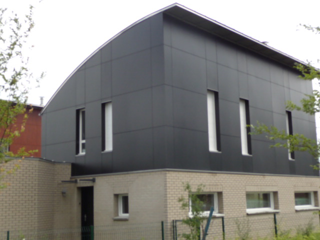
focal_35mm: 50
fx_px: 462
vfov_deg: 29.1
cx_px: 160
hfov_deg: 38.2
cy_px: 120
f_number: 3.4
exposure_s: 1/320
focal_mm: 5
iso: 100
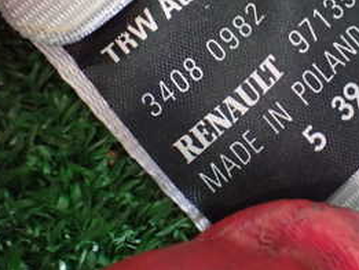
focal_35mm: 69
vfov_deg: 21.0
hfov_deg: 27.6
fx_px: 716
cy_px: 44
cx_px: 285
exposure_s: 1/30
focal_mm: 5.4
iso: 1000
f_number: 2.3
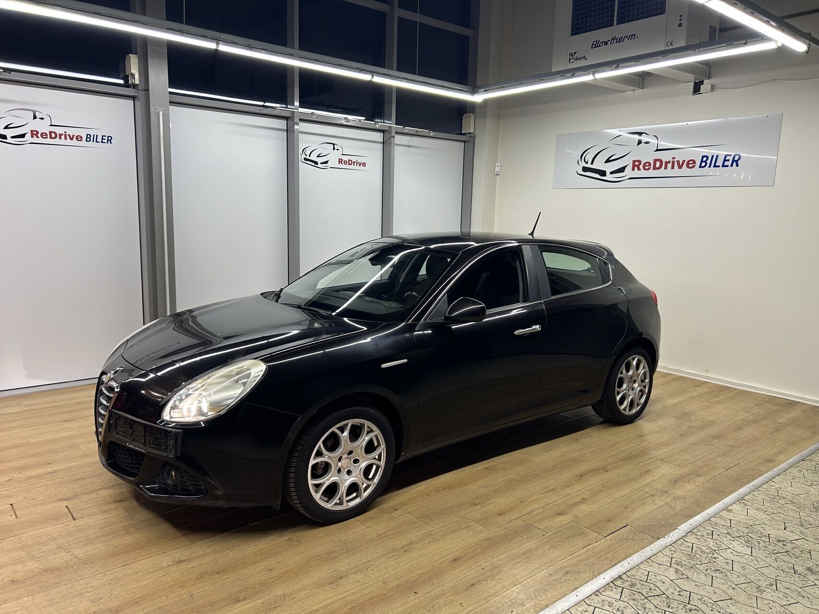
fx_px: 615
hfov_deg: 67.3
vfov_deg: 53.1
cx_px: 410
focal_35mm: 26
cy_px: 307
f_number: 1.5
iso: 50
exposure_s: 1/100
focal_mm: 5.7
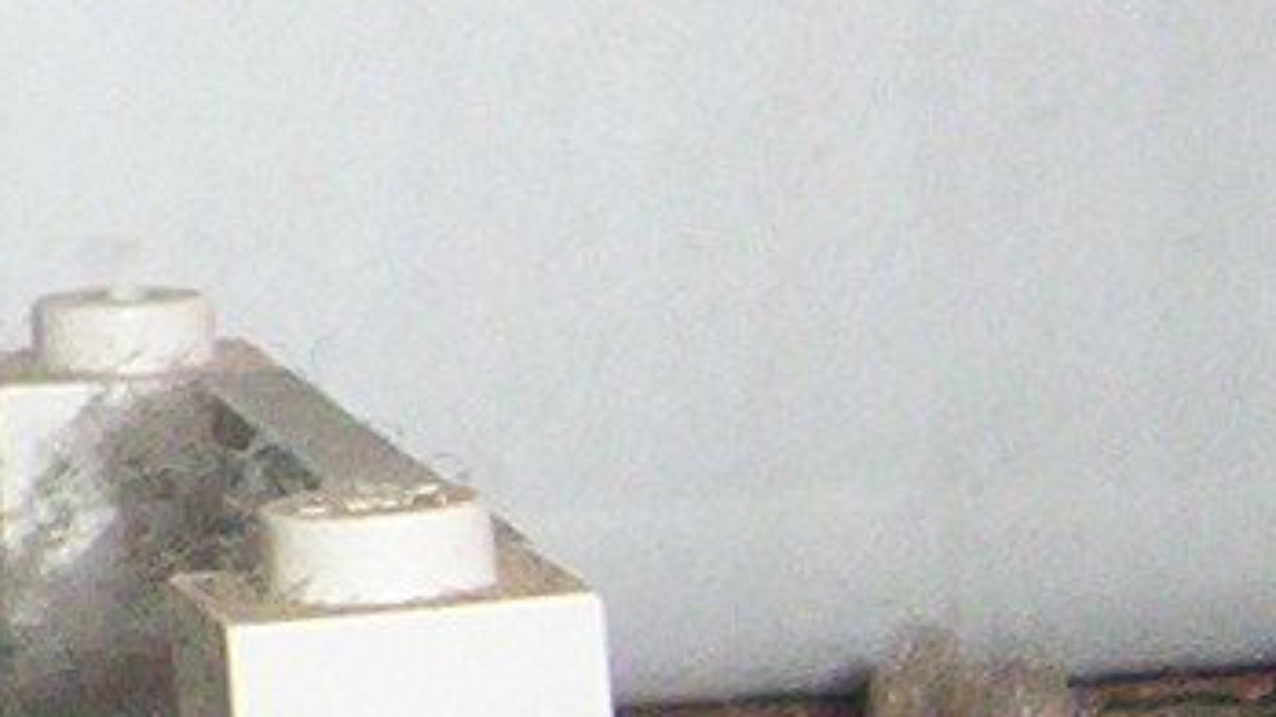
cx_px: -1122
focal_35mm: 199
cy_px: -538
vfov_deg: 6.0
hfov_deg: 10.1
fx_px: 6730
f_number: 3.84
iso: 140
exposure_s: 1/60
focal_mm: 5.26
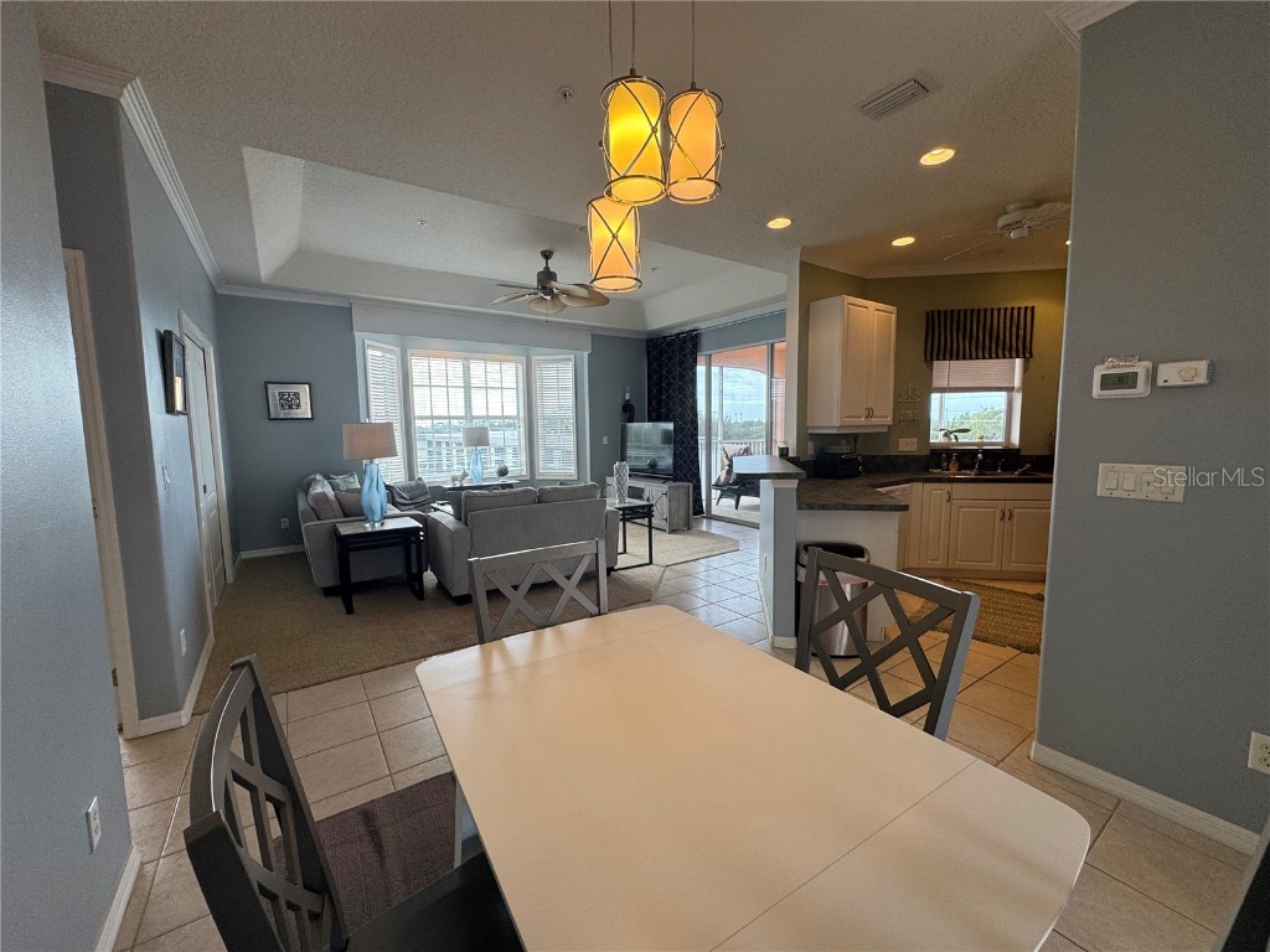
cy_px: 476
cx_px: 635
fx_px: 514
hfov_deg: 102.1
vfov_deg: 85.7
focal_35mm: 14
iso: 80
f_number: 2.2
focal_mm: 2.22
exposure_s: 1/120
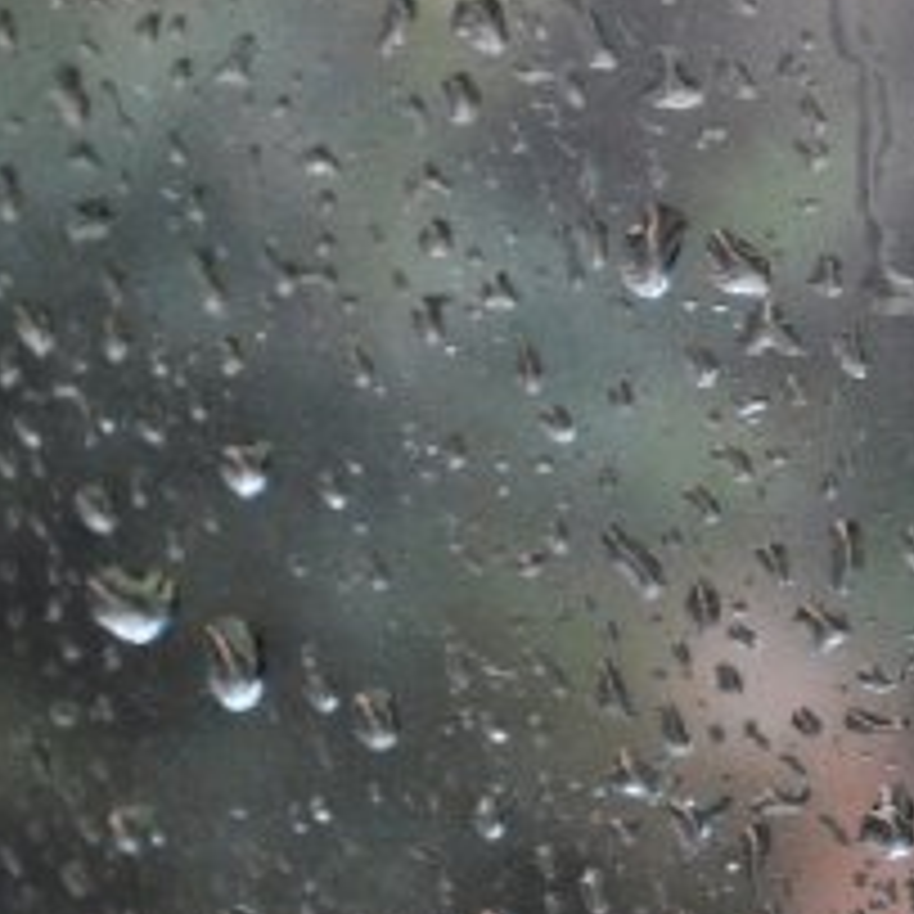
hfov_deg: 8.2
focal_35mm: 211
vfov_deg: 8.3
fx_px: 6312
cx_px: 887
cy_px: 320
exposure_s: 1/200
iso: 800
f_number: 5.6
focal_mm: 55
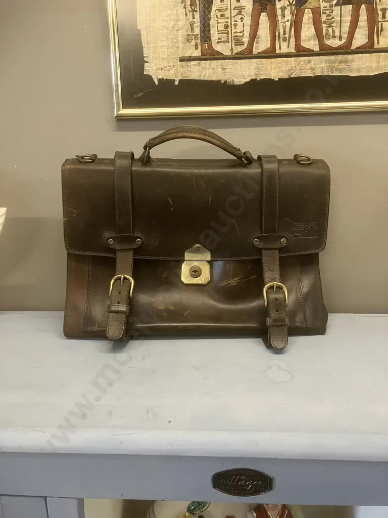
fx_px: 418
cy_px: 259
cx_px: 194
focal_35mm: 28
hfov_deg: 49.7
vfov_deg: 63.4
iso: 125
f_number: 1.8
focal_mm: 3.99
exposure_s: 1/50
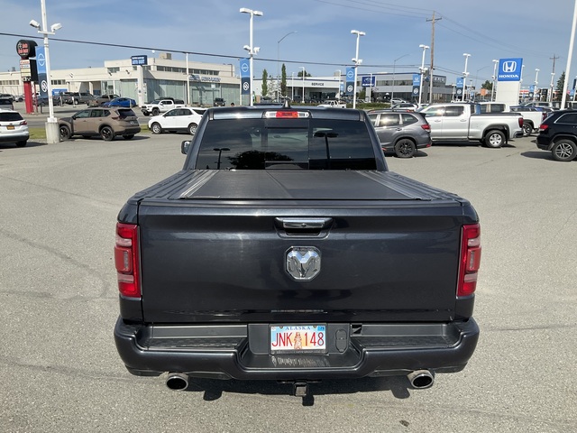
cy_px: 216
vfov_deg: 48.2
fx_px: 483
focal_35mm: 29
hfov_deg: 61.7
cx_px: 288
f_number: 1.8
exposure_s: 1/2141
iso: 25
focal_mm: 3
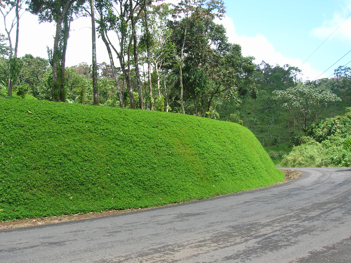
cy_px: 132
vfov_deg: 41.7
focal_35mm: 34
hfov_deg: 54.0
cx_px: 176
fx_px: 344
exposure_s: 1/166
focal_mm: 5.7
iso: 50
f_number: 4.9
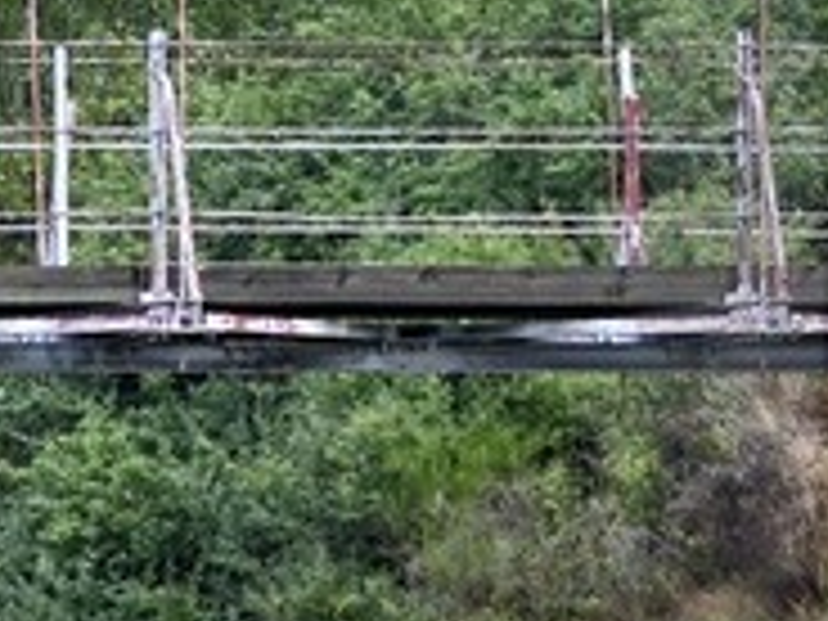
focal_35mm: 1673
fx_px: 40017
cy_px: 270
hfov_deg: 1.2
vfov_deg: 0.9
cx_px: -1030
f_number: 8
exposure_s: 1/250
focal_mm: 200
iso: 800
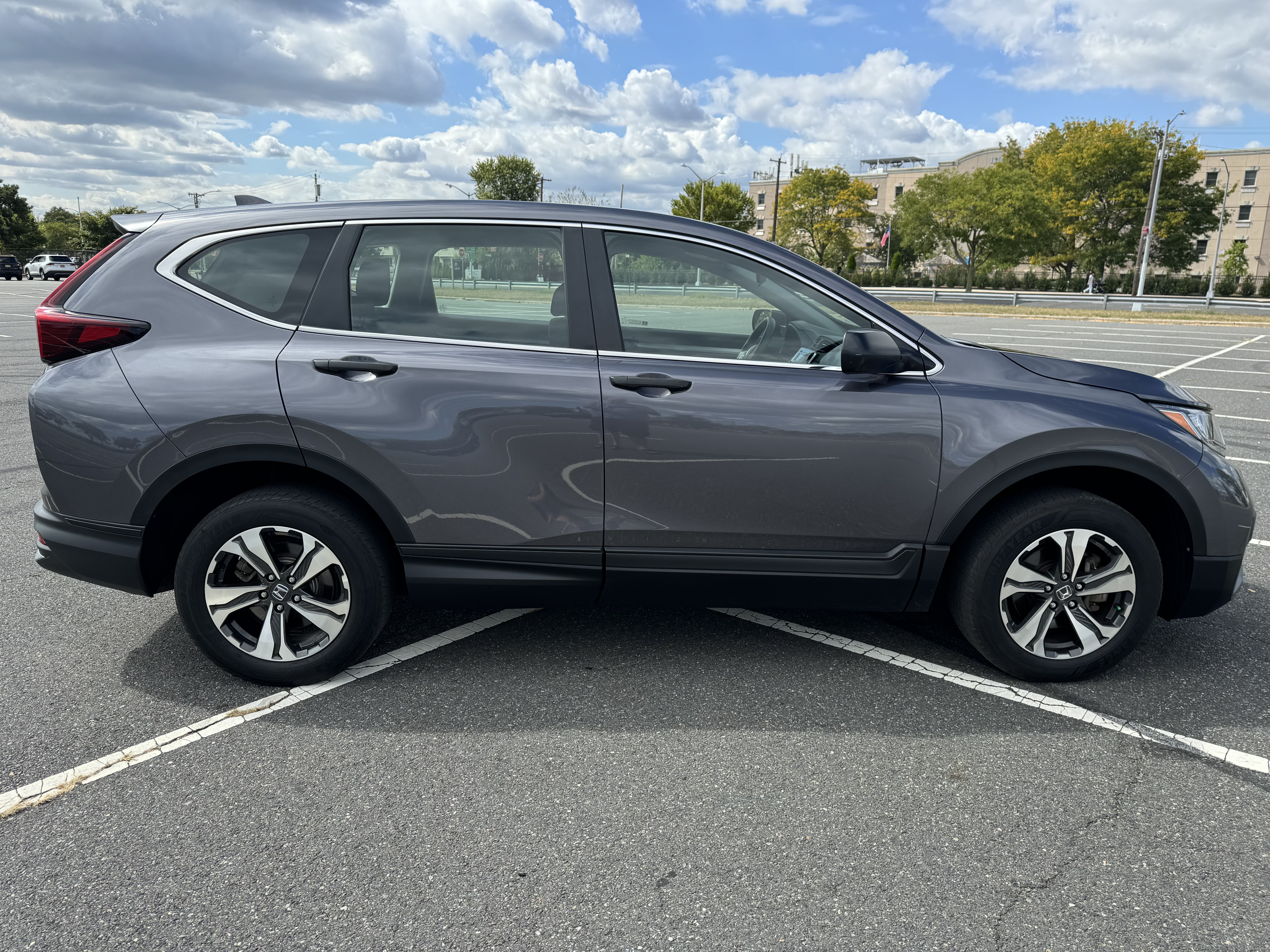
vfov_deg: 56.8
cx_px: 635
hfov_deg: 71.6
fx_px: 881
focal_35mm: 24
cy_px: 476
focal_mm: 6.76
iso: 80
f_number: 1.78
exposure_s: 1/2833
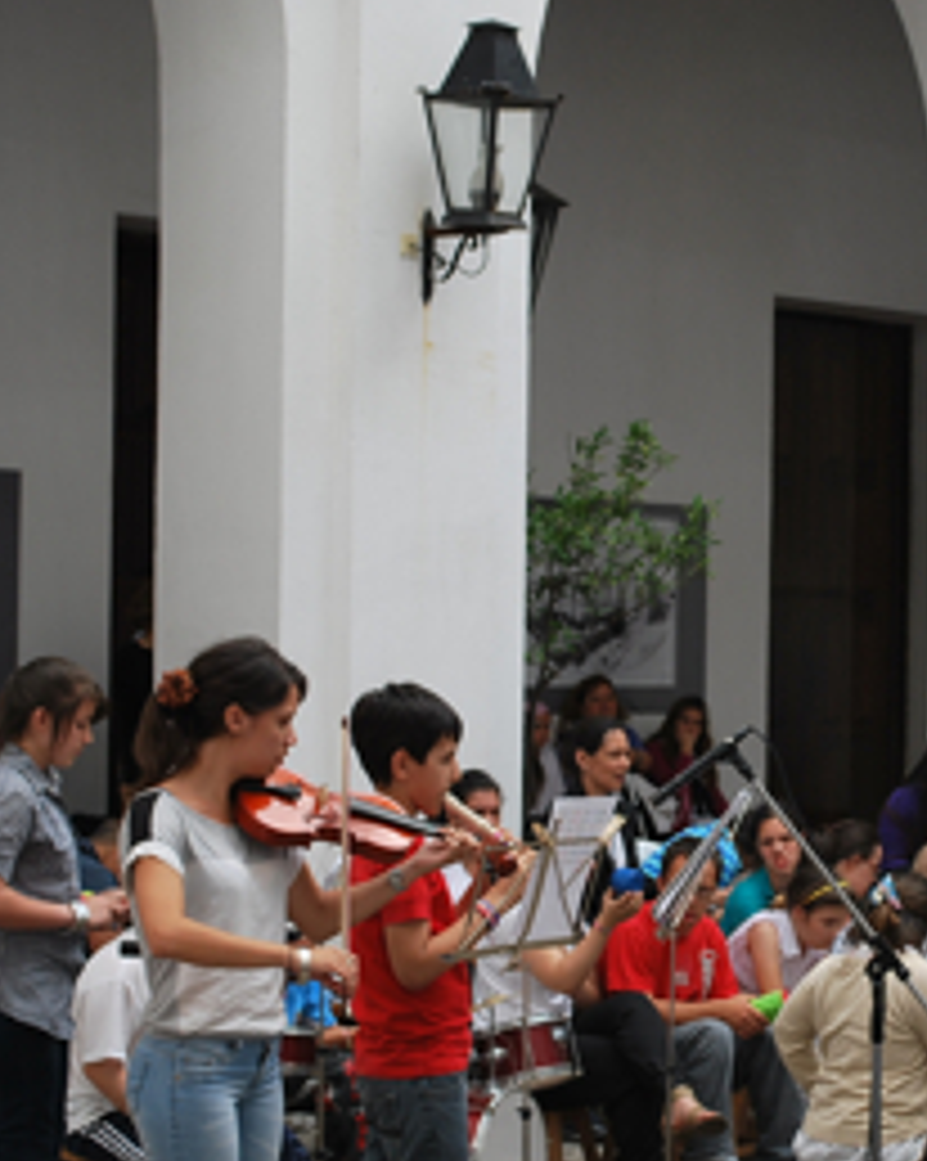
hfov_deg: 15.5
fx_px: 3365
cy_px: 652
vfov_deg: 19.6
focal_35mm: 98
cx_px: 810
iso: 100
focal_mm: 40
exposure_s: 1/125
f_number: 6.3
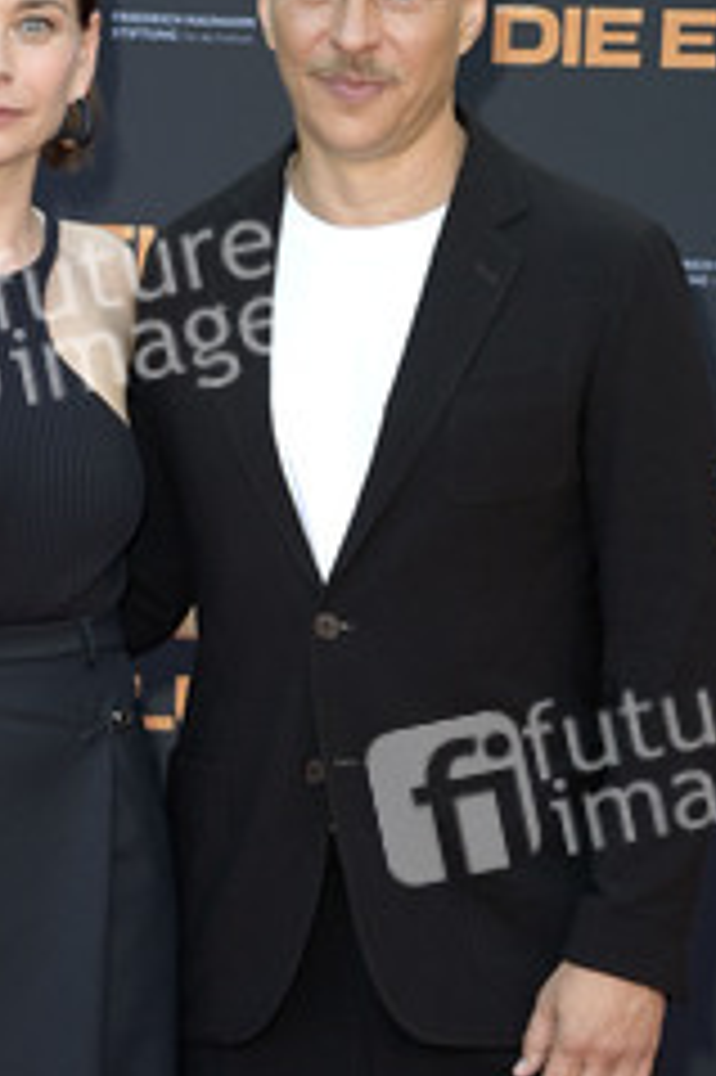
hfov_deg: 9.6
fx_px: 4242
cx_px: 189
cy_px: 554
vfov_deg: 14.5
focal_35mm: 142
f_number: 8
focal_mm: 85
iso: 640
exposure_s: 1/160
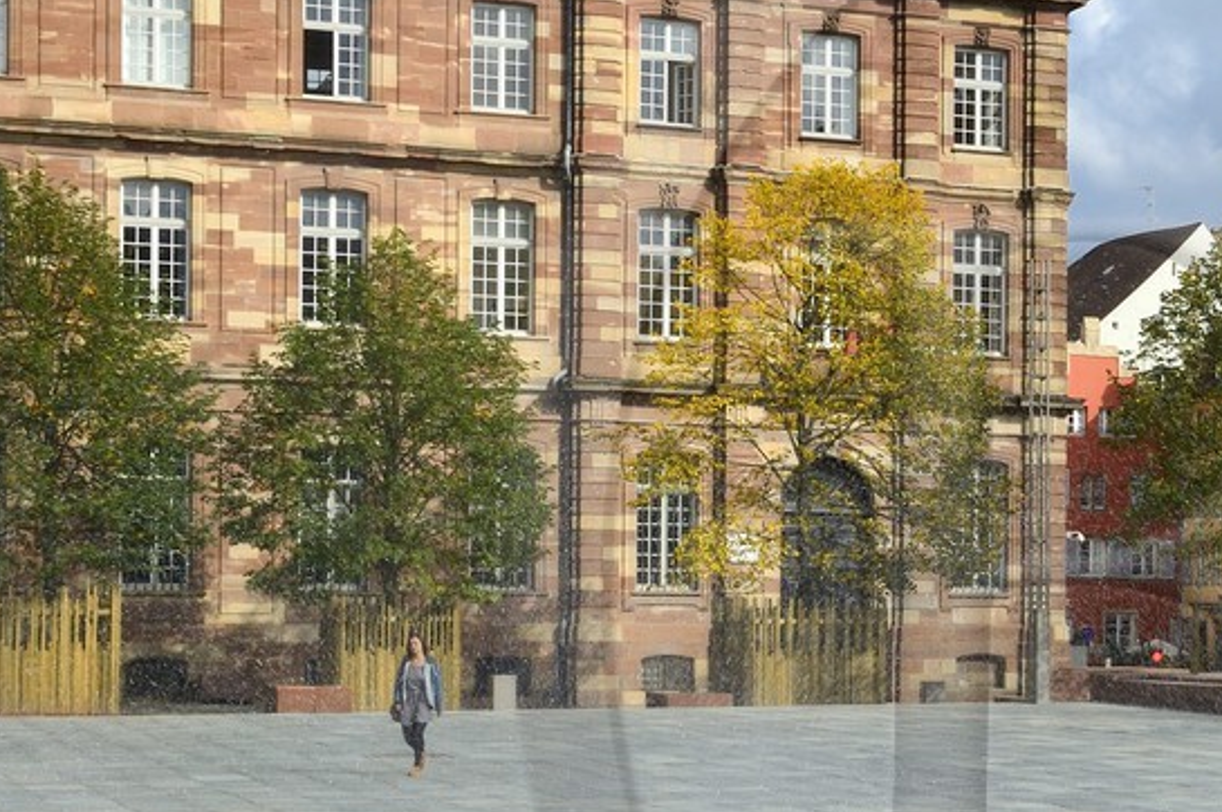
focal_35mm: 94
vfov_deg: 14.5
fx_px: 3187
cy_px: 592
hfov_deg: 20.5
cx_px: 1424
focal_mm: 32
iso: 200
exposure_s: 1/200
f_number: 11
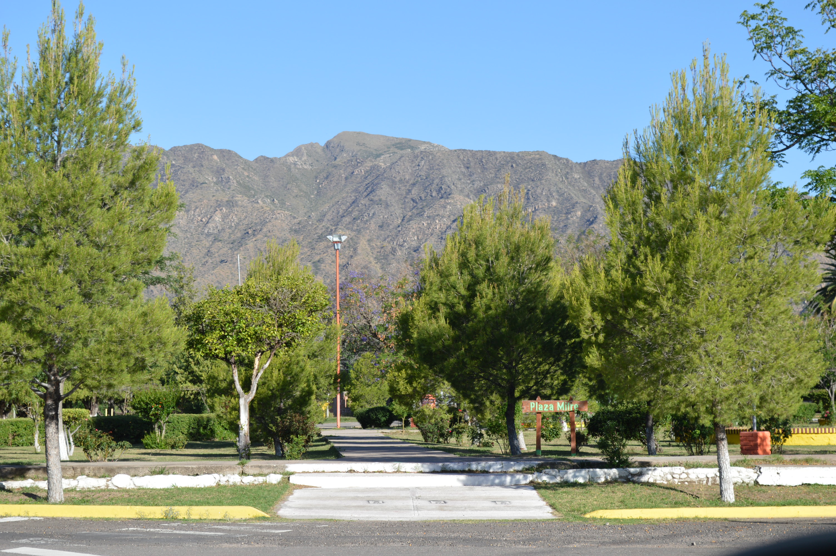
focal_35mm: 75
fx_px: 1740
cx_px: 418
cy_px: 278
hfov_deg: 27.0
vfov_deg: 18.1
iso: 100
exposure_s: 1/200
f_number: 7.1
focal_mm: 50
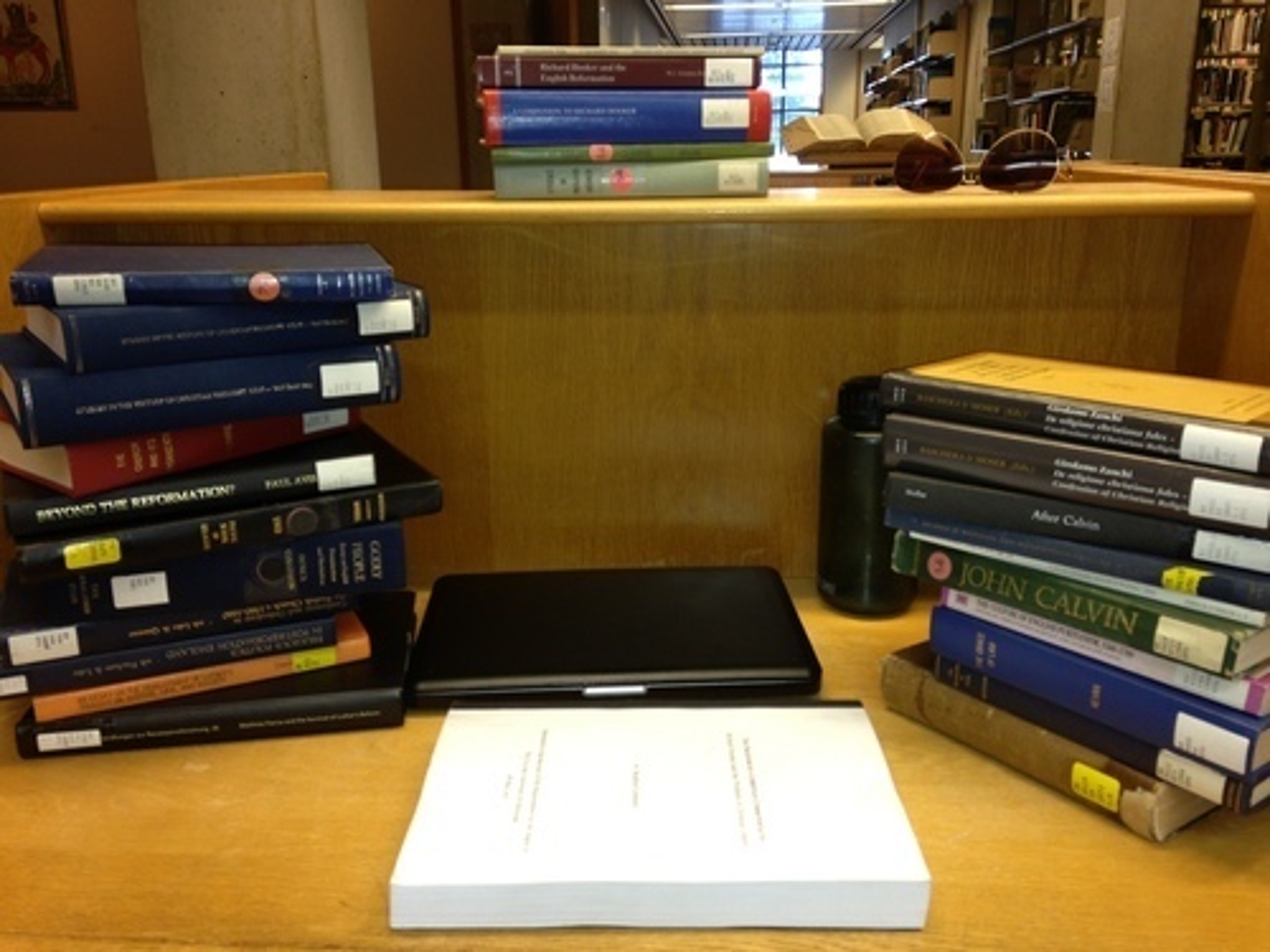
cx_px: 635
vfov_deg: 42.9
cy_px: 476
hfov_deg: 55.4
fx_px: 1211
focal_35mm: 33
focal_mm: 4.13
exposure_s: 1/20
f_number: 2.4
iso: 80
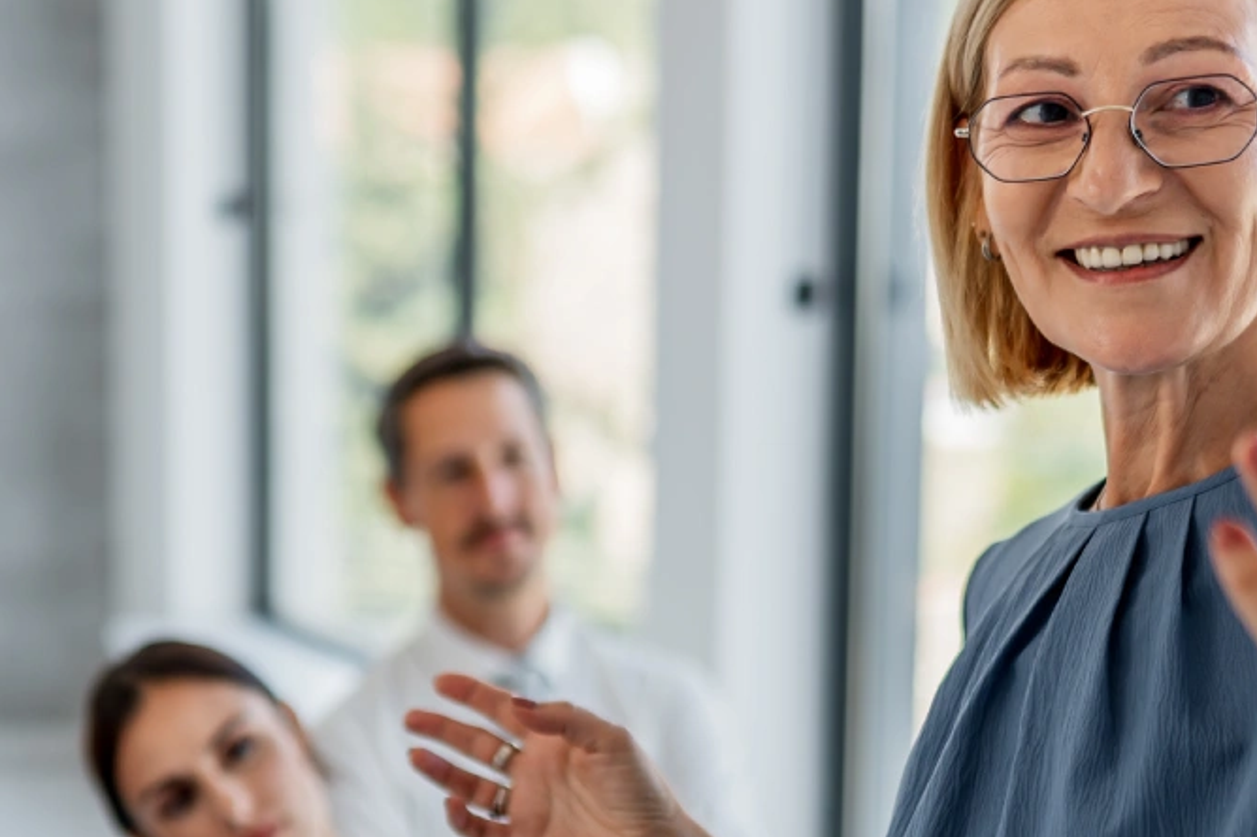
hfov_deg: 19.3
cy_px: 744
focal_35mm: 105
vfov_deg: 12.9
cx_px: 330
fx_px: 3664
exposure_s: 1/640
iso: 100
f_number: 1.4
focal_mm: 35
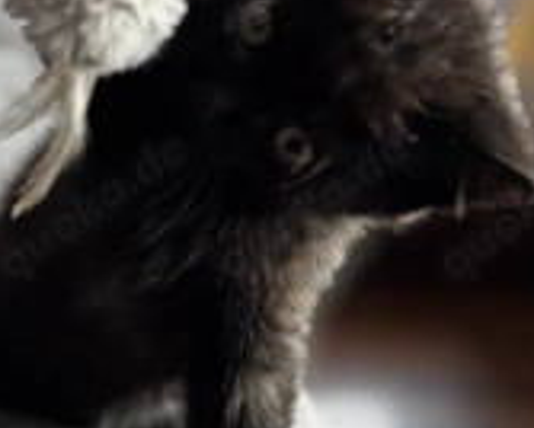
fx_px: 1772
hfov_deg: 17.1
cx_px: 208
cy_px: 256
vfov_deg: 13.8
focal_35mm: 112
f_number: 1.78
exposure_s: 1/41
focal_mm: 6.76
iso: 250
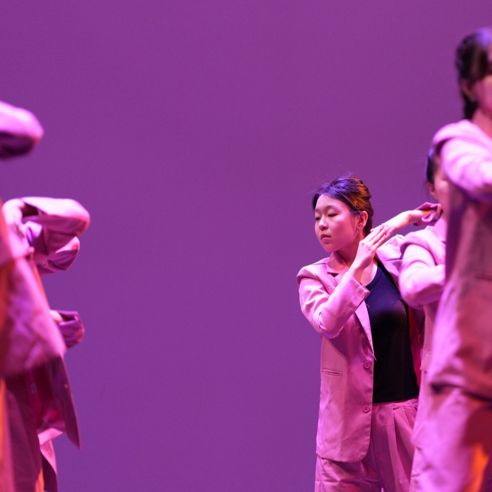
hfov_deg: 6.8
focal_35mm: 256
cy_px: 245
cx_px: 284
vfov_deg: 6.8
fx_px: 4117
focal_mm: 200
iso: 2000
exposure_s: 1/160
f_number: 2.8
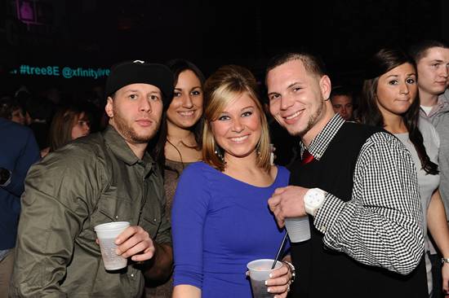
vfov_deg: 35.0
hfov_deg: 50.7
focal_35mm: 38
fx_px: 474
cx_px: 224
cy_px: 149
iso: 800
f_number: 6.7
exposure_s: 1/250
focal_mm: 38
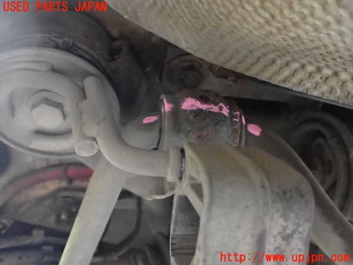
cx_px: 176
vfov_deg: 46.8
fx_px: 306
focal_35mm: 30
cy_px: 132
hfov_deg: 60.0
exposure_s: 1/30
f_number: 2.3
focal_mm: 5.4
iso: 2500
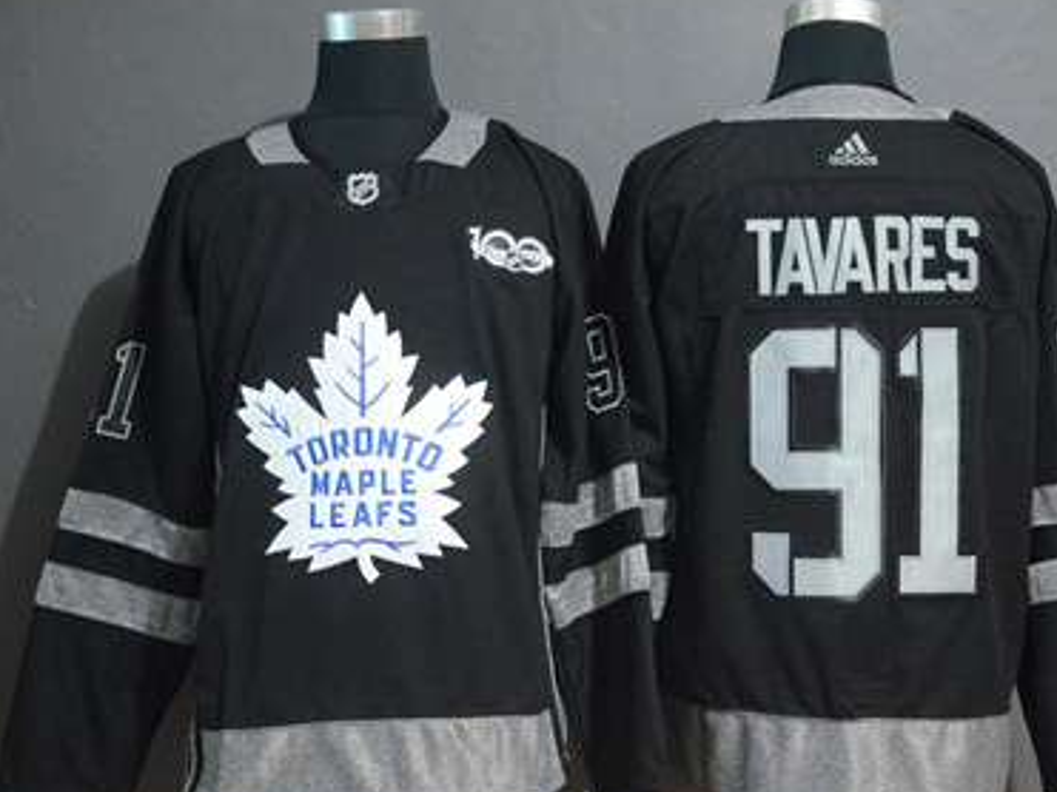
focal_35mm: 66
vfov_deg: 22.2
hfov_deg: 29.4
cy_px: 434
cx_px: 613
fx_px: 2015
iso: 4000
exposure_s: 1/15
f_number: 5
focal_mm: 34
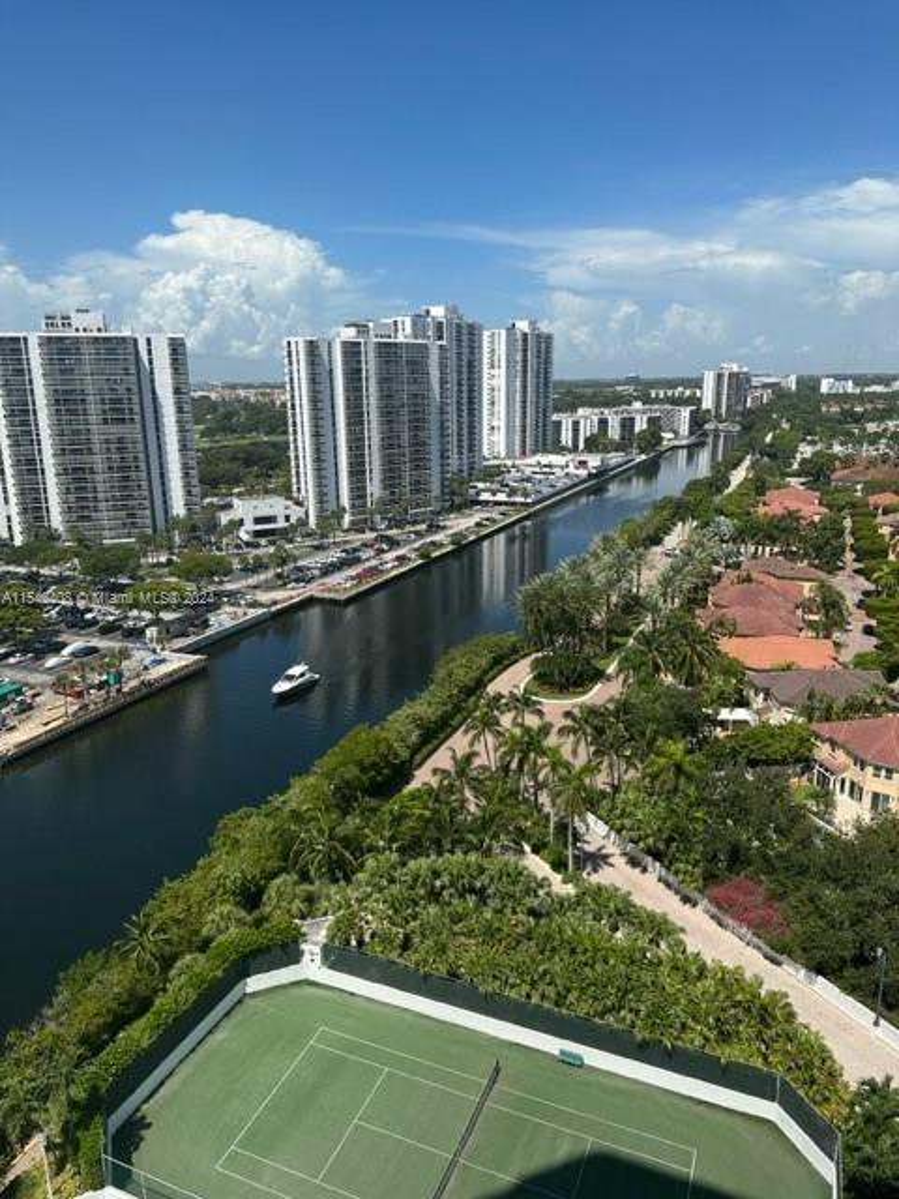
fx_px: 831
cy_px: 600
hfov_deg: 56.8
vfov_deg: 71.6
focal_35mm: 24
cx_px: 450
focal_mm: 6.86
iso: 80
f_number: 1.78
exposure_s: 1/6211
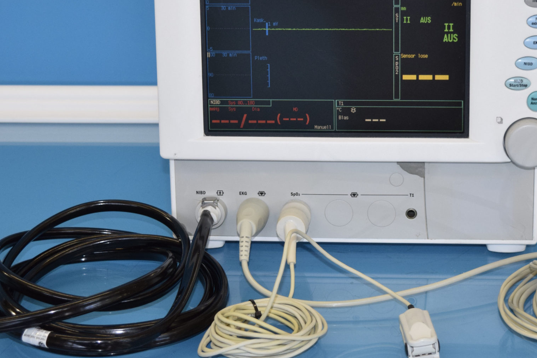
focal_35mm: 96
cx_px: 340
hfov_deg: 21.2
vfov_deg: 14.2
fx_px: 1432
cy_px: 127
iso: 1000
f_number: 5.6
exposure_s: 1/90
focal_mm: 38
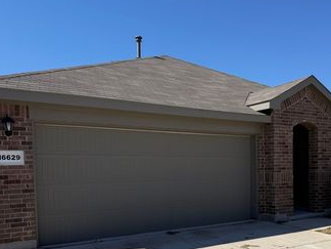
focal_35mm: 37
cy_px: 179
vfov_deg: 37.9
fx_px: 354
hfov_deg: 49.0
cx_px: 229
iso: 80
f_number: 1.78
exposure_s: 1/6173
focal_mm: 6.76
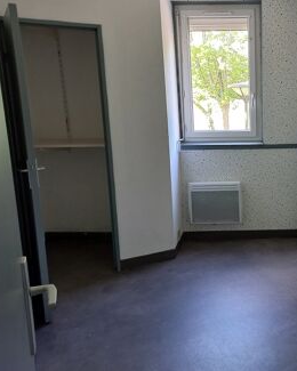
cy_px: 168
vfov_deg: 50.2
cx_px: 259
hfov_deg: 38.7
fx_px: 396
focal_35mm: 36
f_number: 1.8
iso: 160
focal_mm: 4.6
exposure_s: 1/49
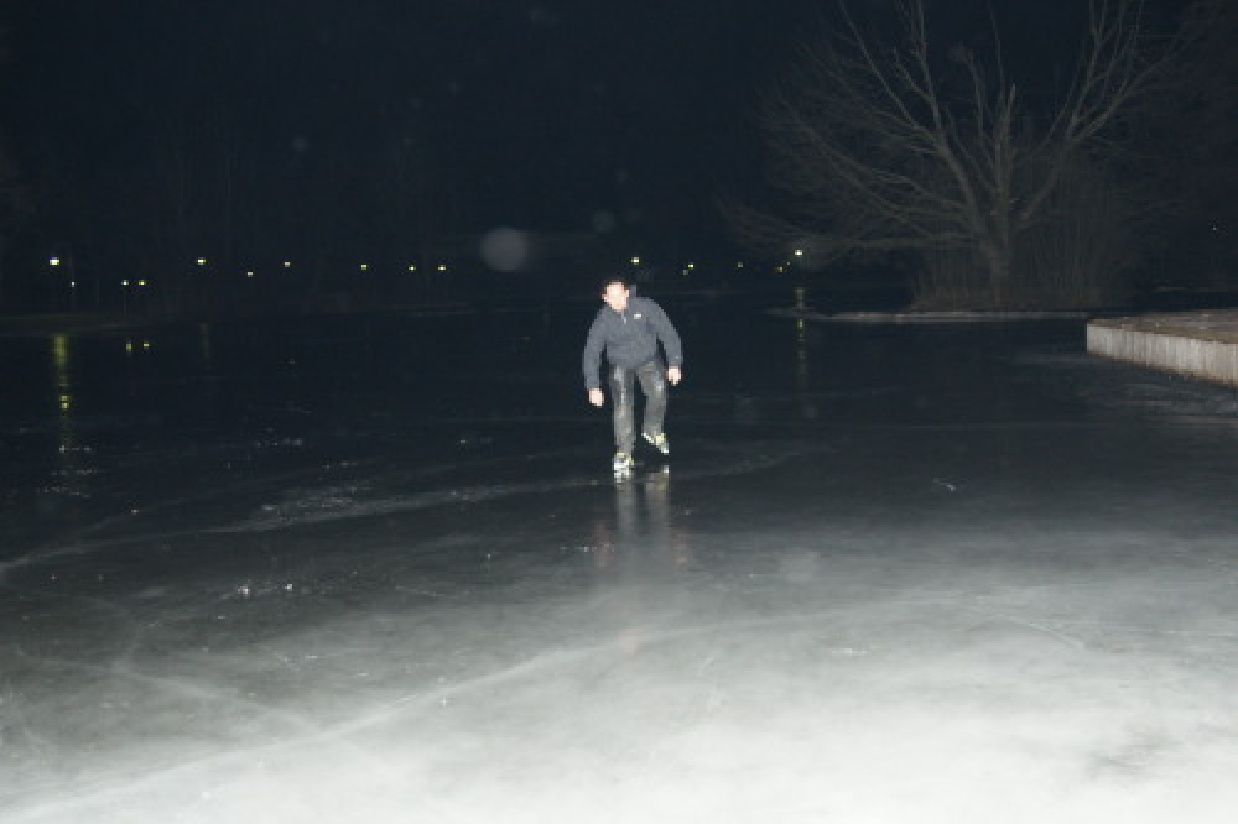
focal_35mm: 42
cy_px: 412
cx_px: 619
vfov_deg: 31.9
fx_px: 1444
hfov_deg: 46.4
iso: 800
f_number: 2.8
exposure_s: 1/80
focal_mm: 28
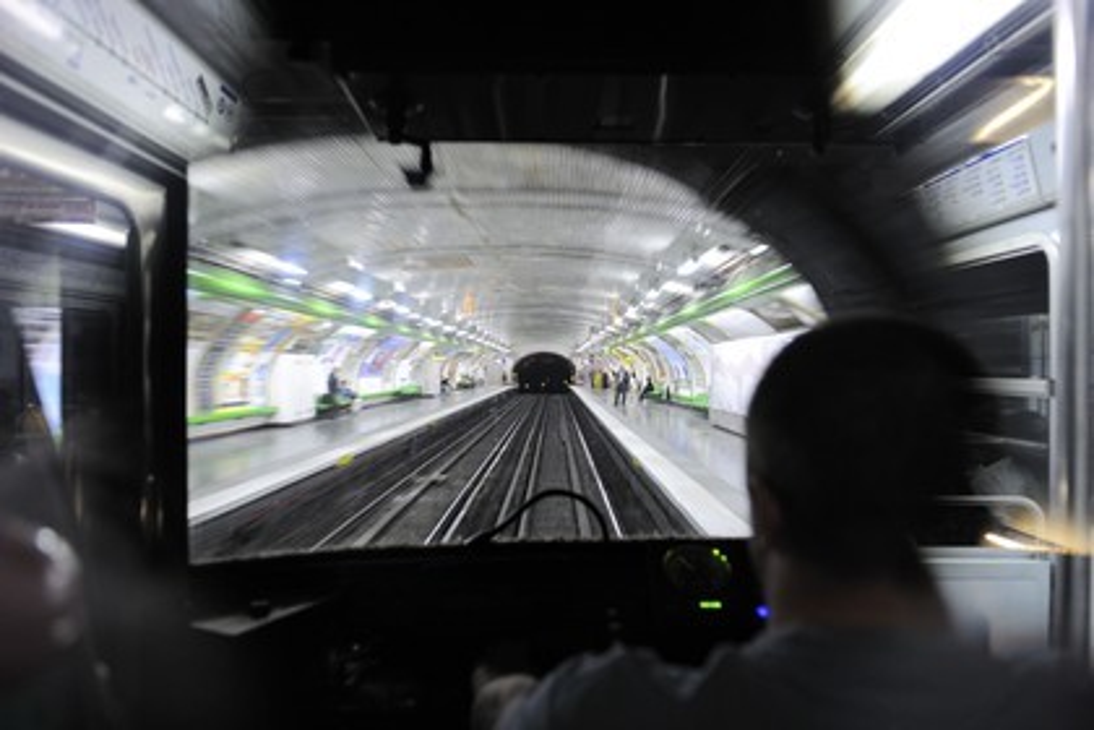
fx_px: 729
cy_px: 365
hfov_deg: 73.7
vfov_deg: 53.1
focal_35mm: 24
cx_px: 547
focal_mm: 24
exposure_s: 1/15
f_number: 2.8
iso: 1600
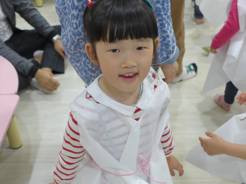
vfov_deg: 29.1
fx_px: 355
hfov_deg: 38.2
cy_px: 92
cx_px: 123
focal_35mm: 50
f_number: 1.9
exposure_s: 1/160
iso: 320
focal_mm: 9.8
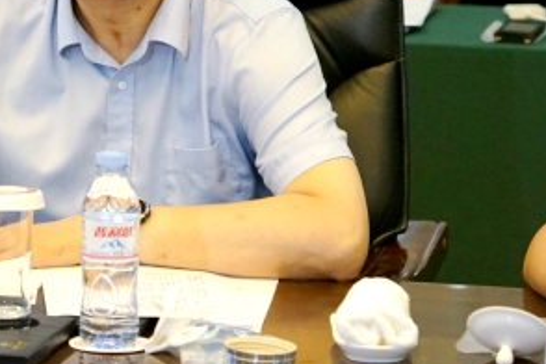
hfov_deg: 9.2
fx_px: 3397
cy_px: 43
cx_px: 56
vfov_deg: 6.1
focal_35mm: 224
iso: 4000
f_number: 5.6
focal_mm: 103
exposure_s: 1/160
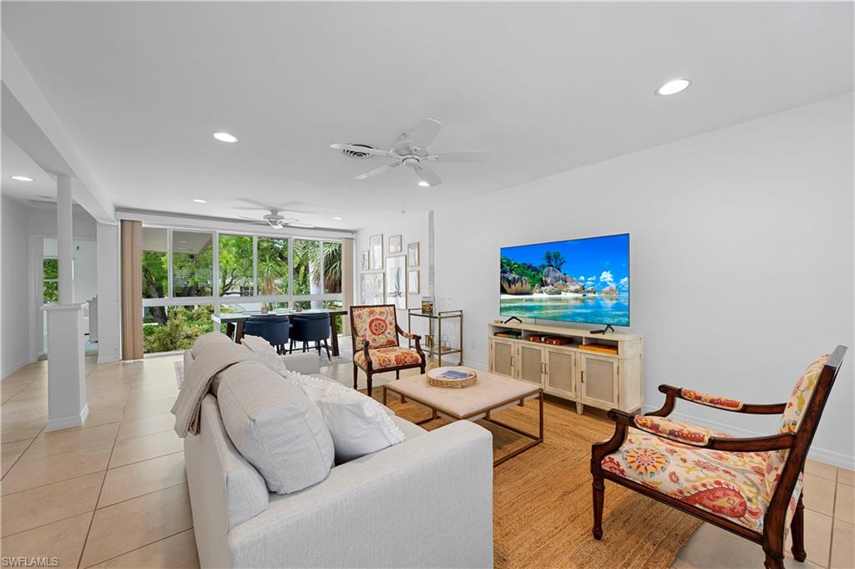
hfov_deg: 104.3
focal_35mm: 14
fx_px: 332
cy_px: 284
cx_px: 428
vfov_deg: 81.1
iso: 800
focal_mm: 14
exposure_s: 1/10
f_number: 7.1
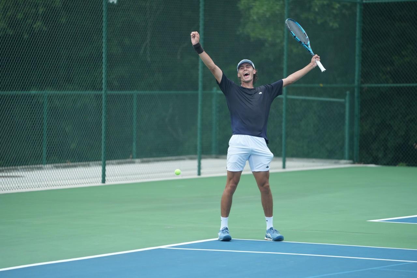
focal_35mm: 200
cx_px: 208
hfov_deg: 10.3
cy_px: 139
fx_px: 2316
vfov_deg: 6.9
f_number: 2.8
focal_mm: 200
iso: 1000
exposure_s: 1/2000
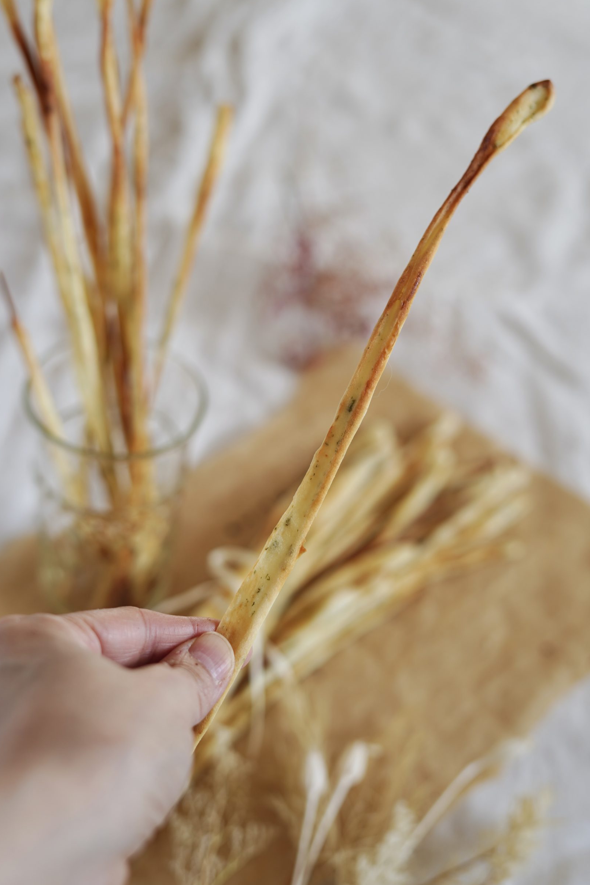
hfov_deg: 25.5
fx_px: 1303
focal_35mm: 53
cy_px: 418
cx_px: 299
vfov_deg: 37.5
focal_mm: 50
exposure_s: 1/80
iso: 100
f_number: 3.2
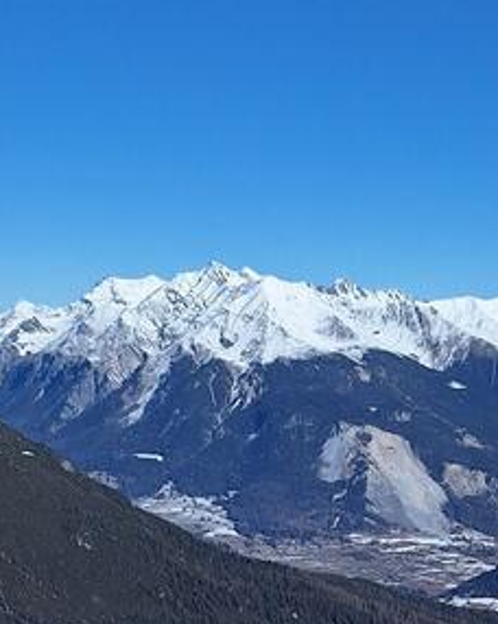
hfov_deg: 17.9
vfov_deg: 20.3
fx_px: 1496
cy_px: 936
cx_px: 615
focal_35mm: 81
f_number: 1.8
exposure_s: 1/5435
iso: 40
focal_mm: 5.54
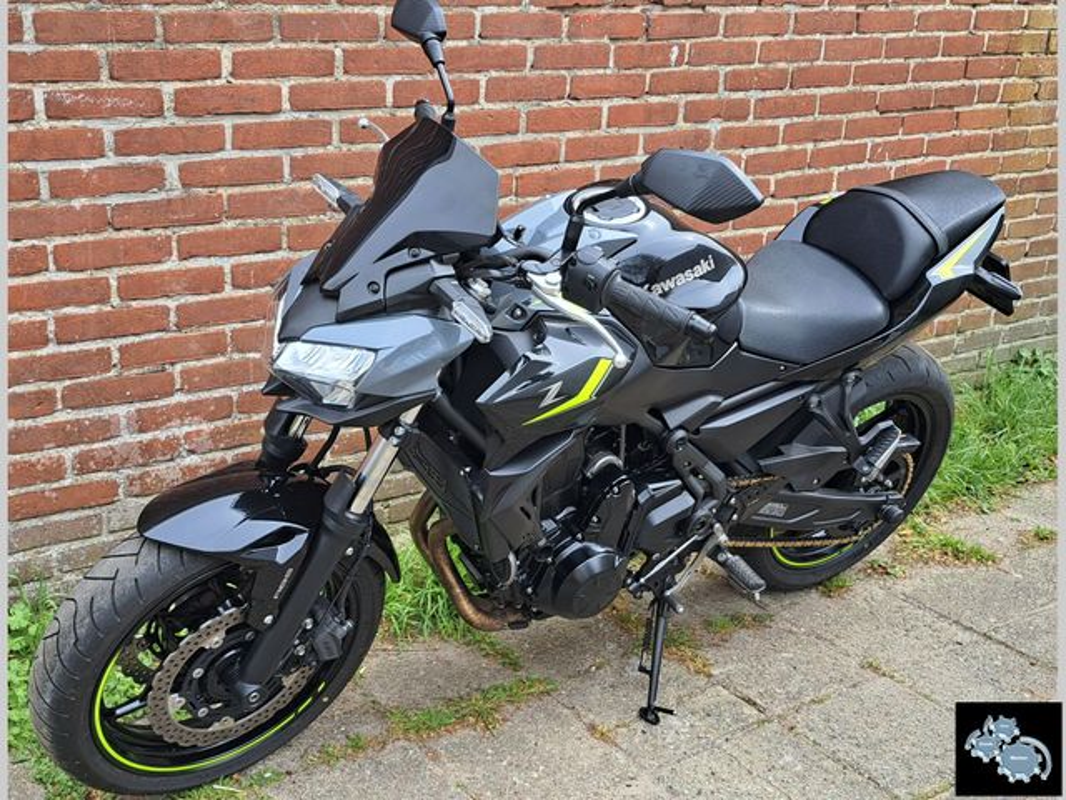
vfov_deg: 56.8
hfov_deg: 71.6
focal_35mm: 24
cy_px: 400
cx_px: 533
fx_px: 739
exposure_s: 1/111
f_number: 1.8
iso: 50
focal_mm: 5.23
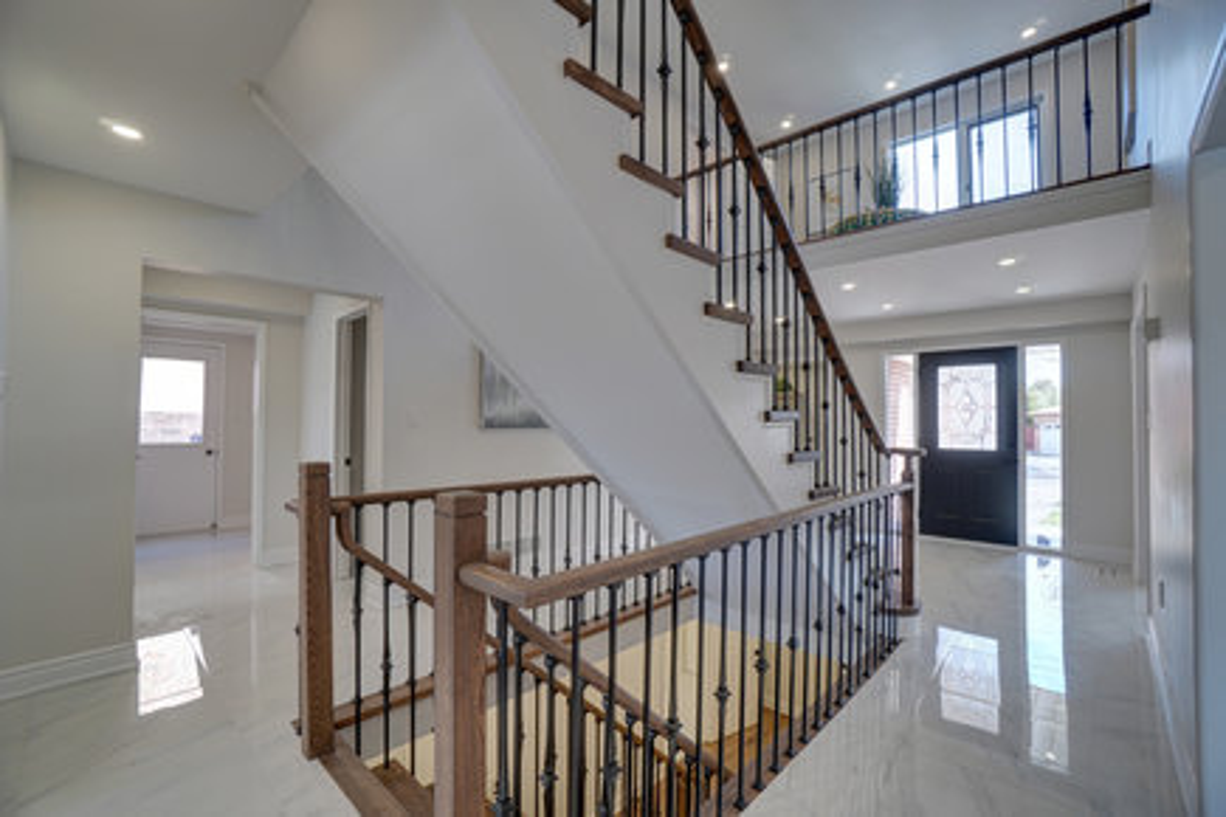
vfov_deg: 77.3
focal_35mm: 15
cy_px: 408
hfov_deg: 100.4
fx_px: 511
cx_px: 613
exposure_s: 1/8
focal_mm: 10
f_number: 8
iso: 100
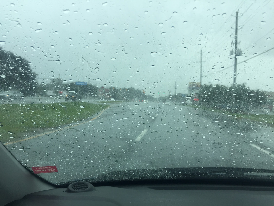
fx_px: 230
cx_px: 137
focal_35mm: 29
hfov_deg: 61.7
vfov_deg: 48.2
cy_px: 103
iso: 32
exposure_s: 1/527
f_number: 2.2
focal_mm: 4.15
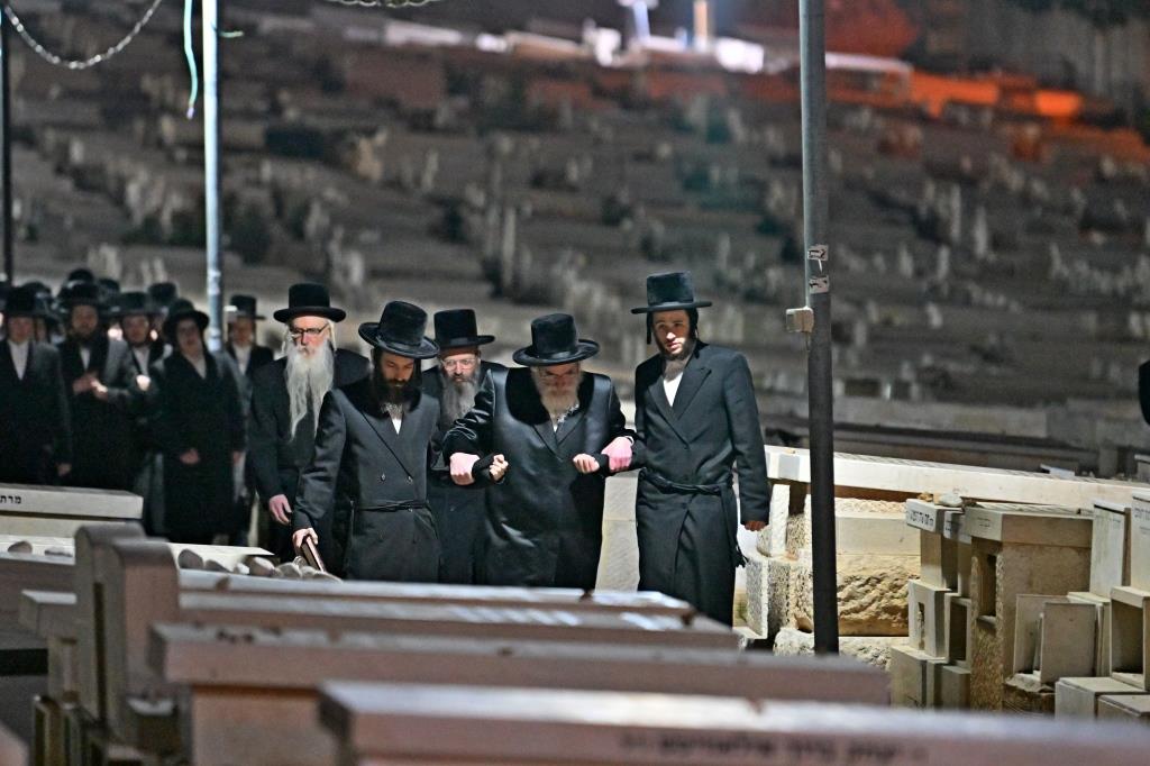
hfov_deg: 6.9
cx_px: 575
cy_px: 383
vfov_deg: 4.6
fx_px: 9580
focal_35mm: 300
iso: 3200
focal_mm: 200
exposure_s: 1/160
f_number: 2.8
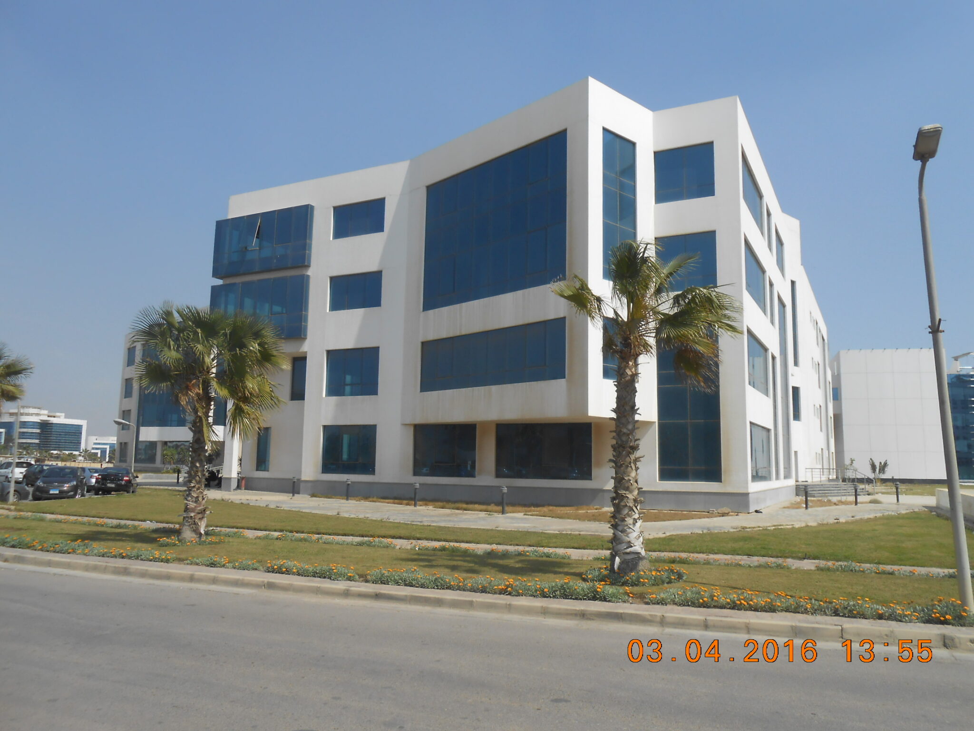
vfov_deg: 53.1
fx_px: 732
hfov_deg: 67.3
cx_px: 487
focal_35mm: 26
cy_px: 366
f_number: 3.5
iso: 80
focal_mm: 4.6
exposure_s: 1/1250
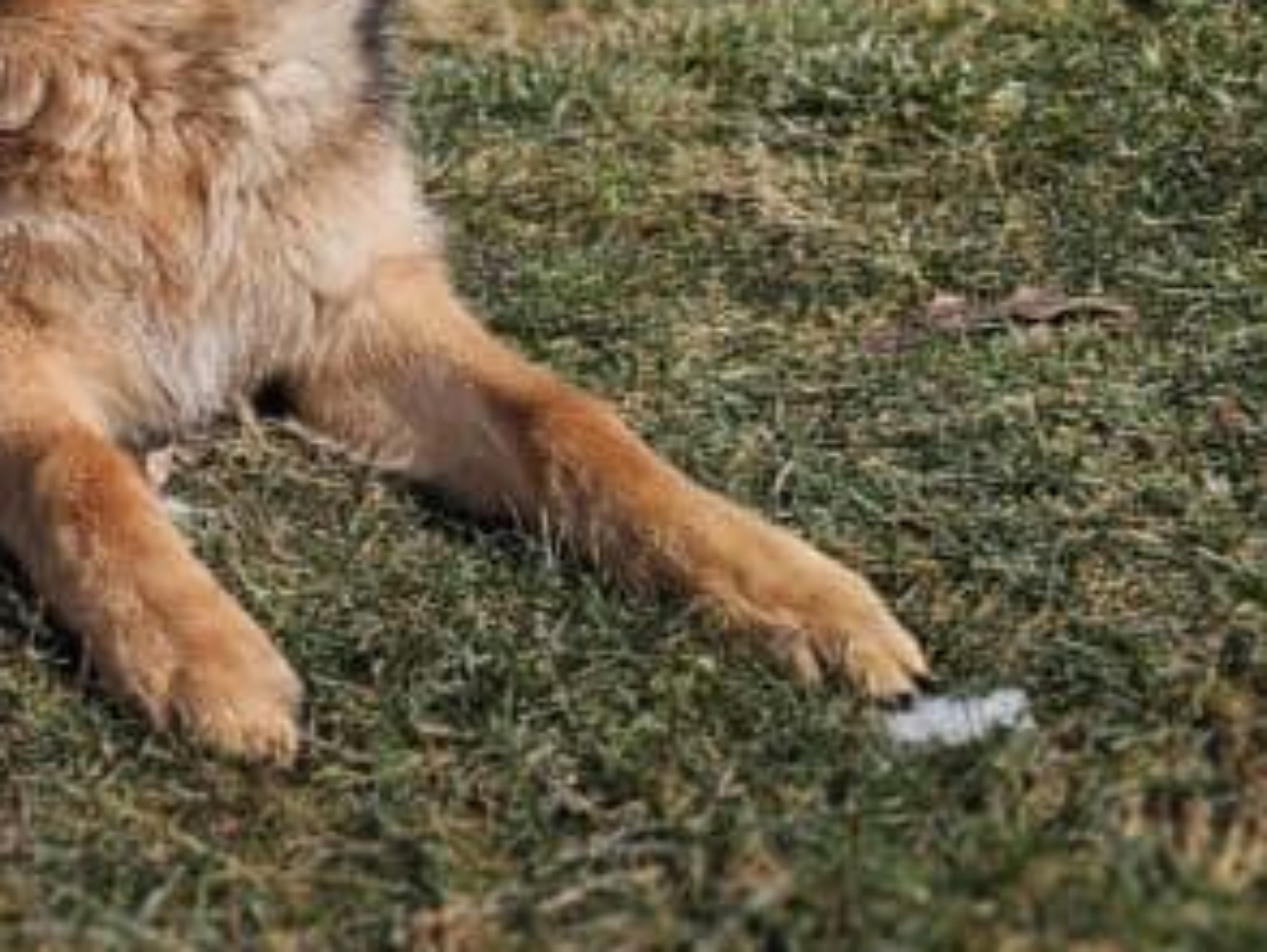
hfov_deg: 29.3
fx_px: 2198
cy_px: 146
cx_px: -103
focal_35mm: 60
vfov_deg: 24.0
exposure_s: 1/1019
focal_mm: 6.3
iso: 10
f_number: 1.7
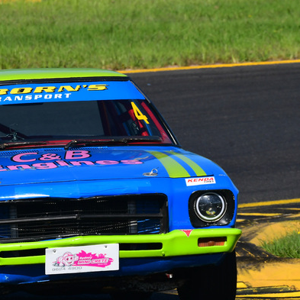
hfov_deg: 1.9
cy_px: 156
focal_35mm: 909
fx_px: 8913
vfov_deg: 1.9
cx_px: 73
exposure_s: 1/640
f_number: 13
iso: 400
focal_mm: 350
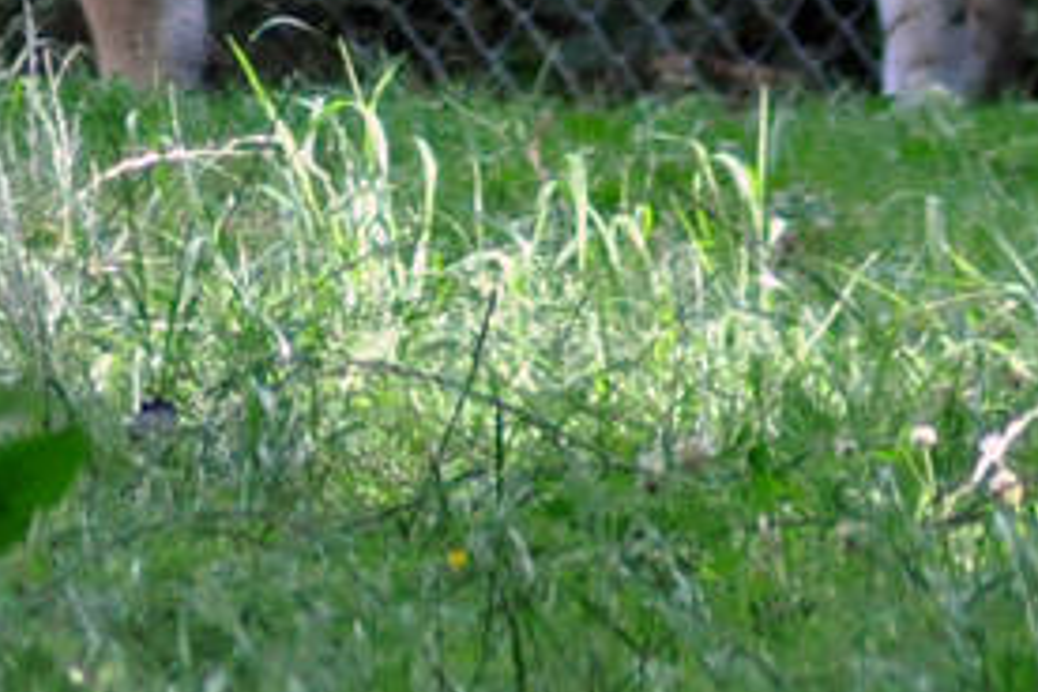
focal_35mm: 1564
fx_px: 45092
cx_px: 2189
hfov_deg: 1.3
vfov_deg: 0.9
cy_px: 284
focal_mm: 180
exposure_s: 1/500
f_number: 4.5
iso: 1000
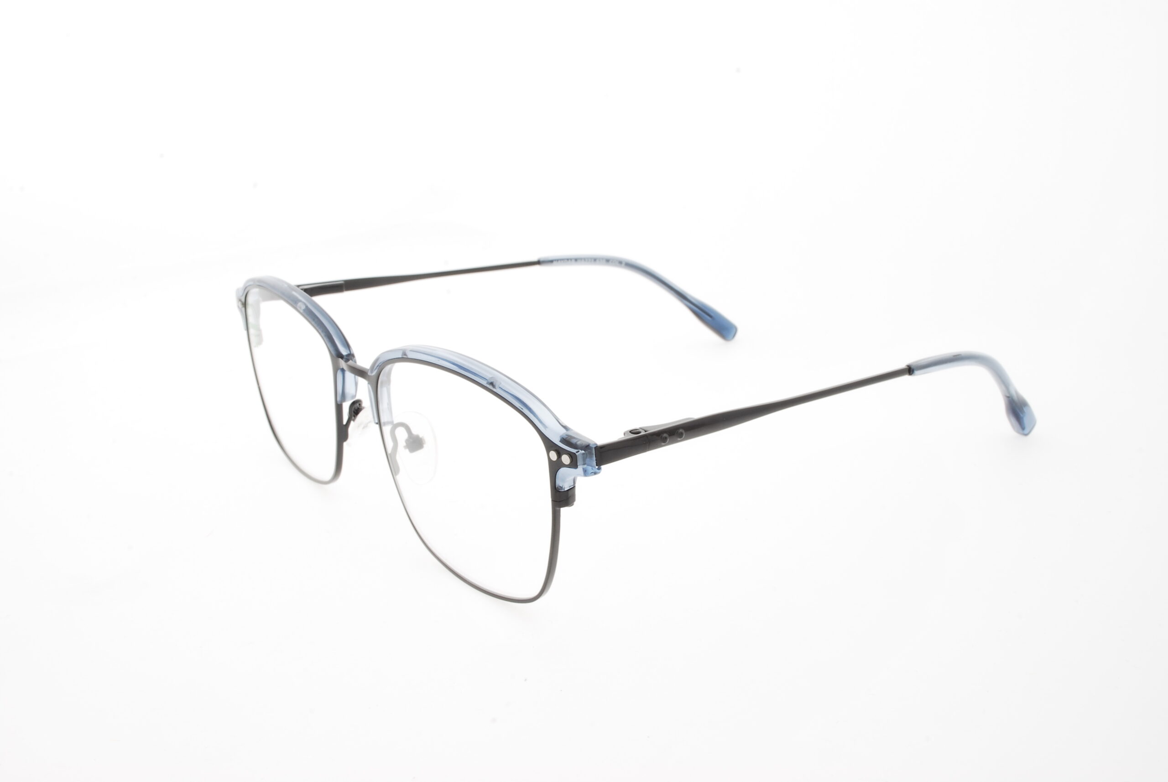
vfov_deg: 32.0
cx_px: 584
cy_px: 391
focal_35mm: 42
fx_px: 1364
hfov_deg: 46.3
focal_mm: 28
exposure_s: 1/13
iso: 100
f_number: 20
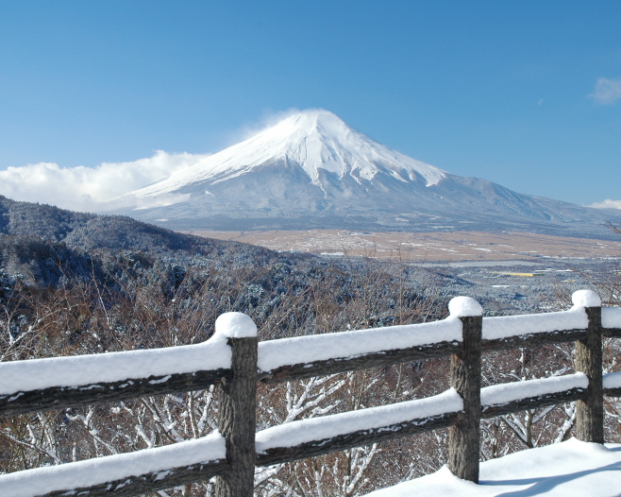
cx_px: 282
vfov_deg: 30.5
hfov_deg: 37.6
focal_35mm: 50
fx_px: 911
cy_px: 247
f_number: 10
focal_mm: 29
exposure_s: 1/125
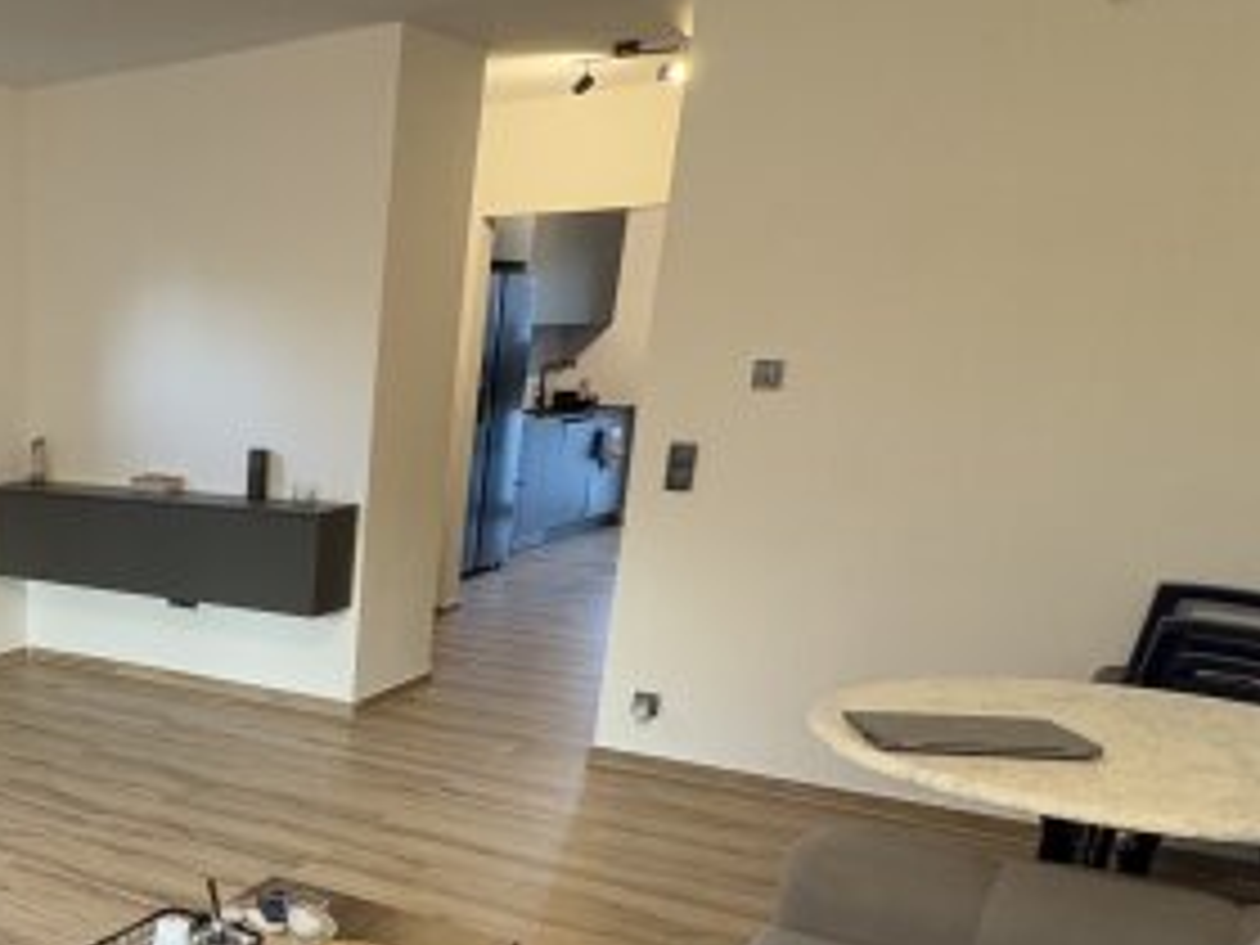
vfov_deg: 36.0
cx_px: -45
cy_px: 801
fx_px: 1383
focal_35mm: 38
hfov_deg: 41.5
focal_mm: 2.22
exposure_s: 1/50
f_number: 2.2
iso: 250
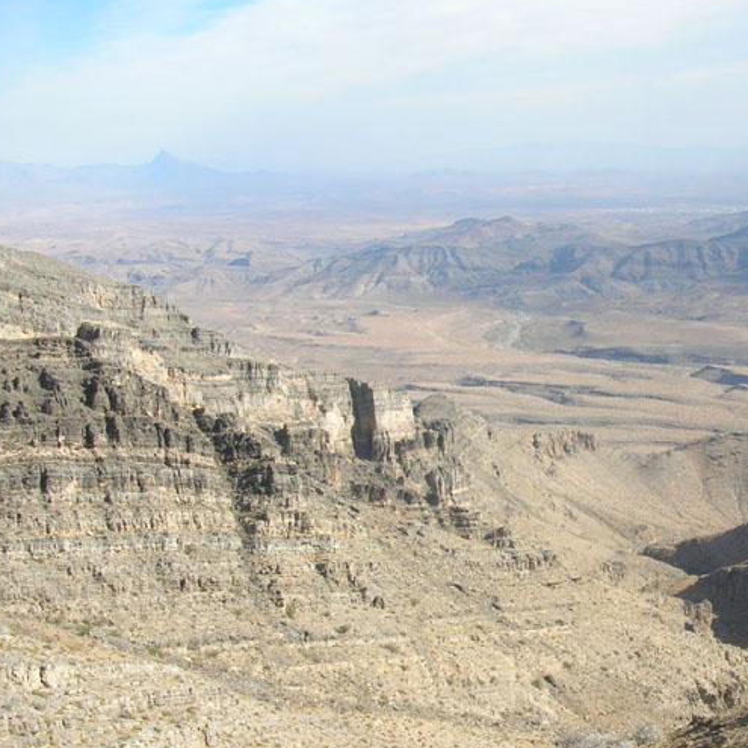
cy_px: 447
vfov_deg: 33.9
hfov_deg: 33.3
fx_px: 1222
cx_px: 565
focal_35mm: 50
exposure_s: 1/186
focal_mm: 5.8
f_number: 5.6
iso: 50
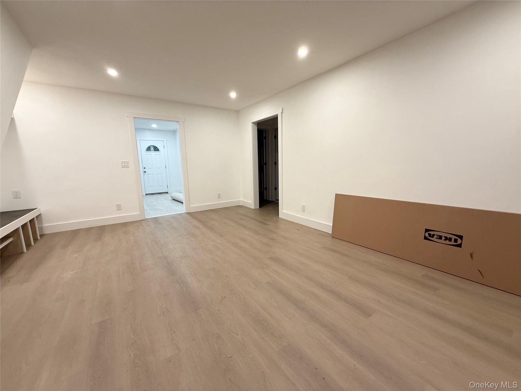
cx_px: 260
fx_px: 211
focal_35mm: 14
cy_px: 196
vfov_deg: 85.7
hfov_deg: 102.1
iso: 200
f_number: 2.2
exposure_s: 1/60
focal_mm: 2.22
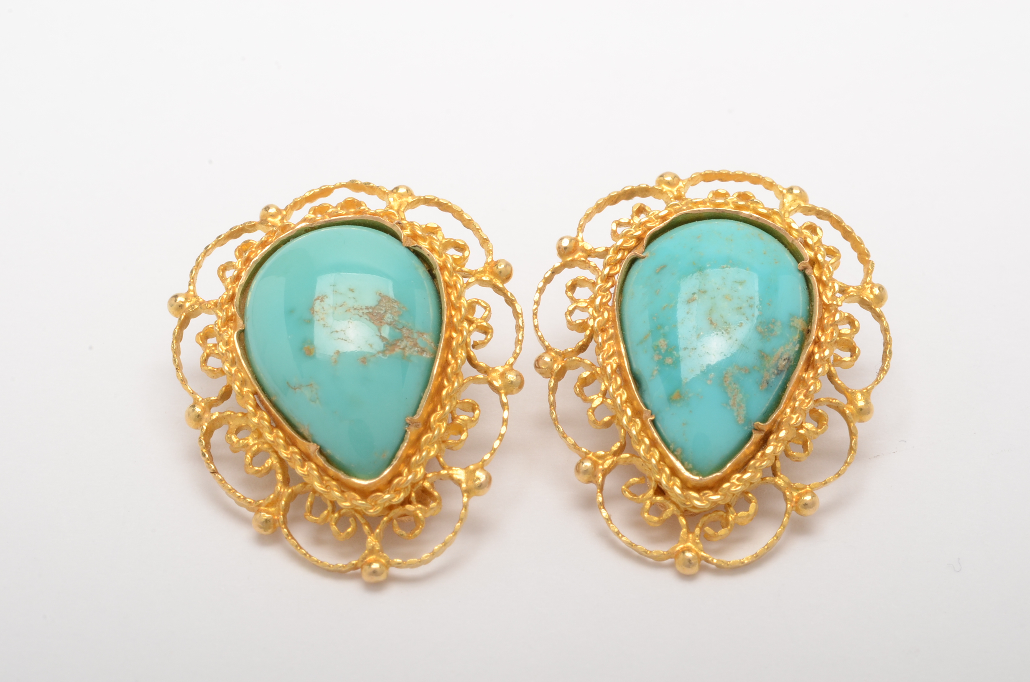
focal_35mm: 90
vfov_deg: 15.1
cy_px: 341
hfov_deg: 22.7
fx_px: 2570
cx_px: 515
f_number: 22
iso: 400
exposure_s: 1/160
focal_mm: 60
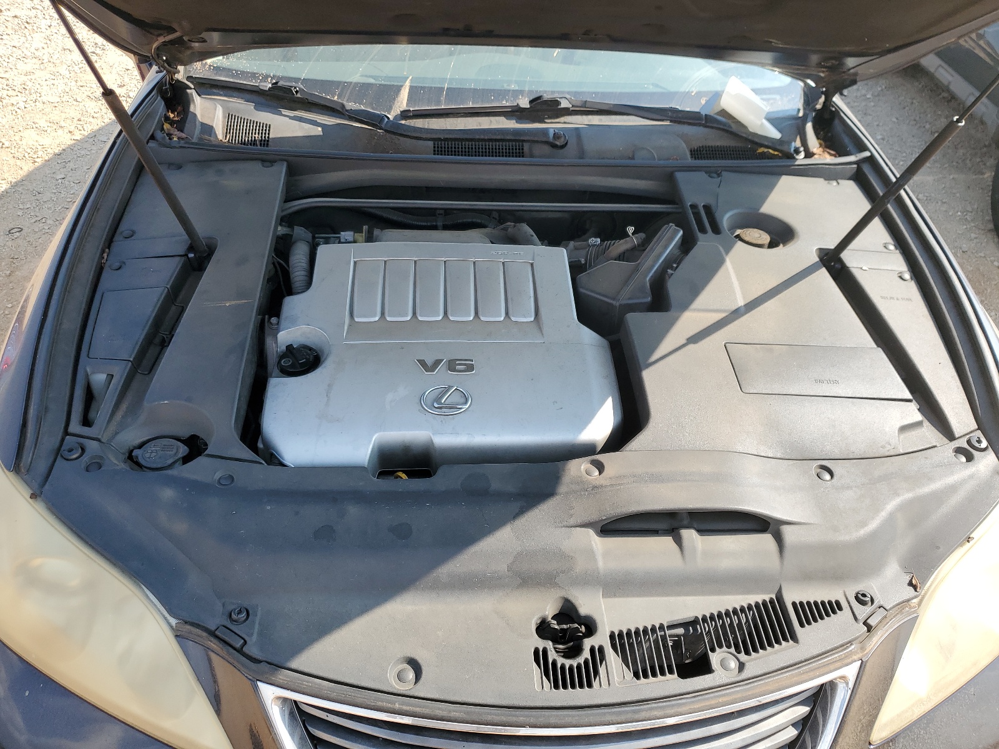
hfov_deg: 67.3
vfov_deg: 53.1
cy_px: 374
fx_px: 750
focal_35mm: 26
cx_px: 500
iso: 50
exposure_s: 1/1000
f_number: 1.5
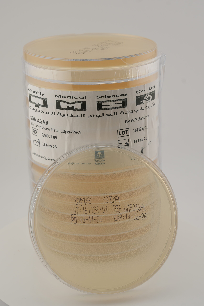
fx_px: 714
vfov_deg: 24.2
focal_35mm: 84
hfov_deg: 16.3
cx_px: 102
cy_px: 153
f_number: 8
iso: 100
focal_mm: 56
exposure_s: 1/160
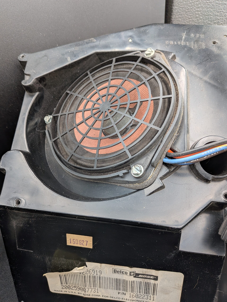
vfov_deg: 71.6
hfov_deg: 56.8
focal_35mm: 24
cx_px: 114
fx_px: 210
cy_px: 151
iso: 27
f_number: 1.7
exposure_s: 1/190
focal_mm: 4.53
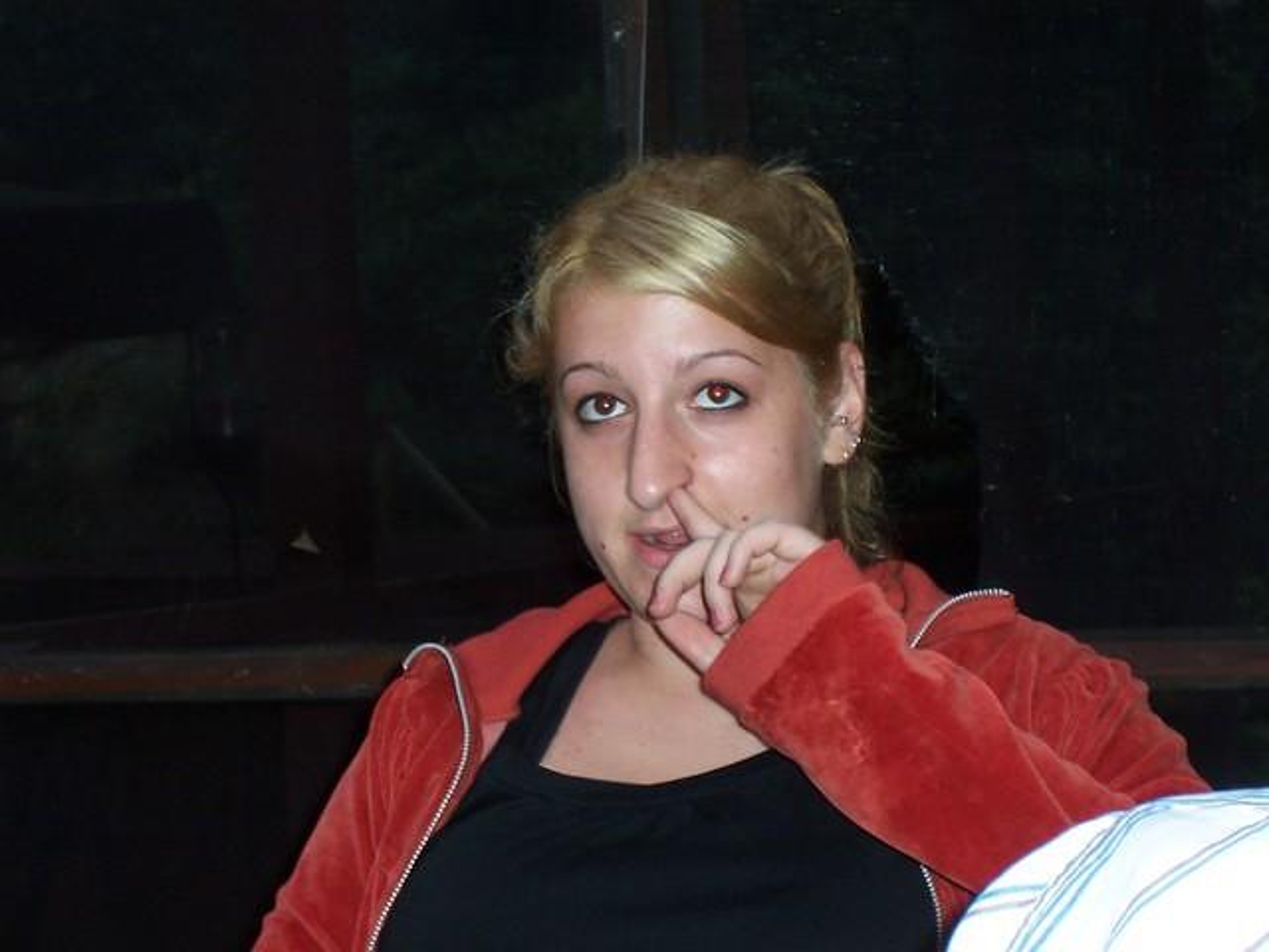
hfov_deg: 17.7
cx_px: 634
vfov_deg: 13.3
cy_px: 476
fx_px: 4069
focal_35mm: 111
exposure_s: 1/90
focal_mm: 16.8
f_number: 4.8
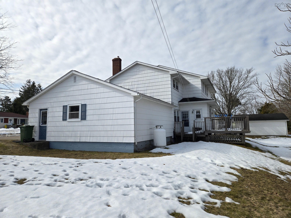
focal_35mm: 23
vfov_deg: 58.9
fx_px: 193
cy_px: 109
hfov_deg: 73.9
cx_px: 146
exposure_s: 1/2874
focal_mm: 5.4
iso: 25
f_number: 1.8
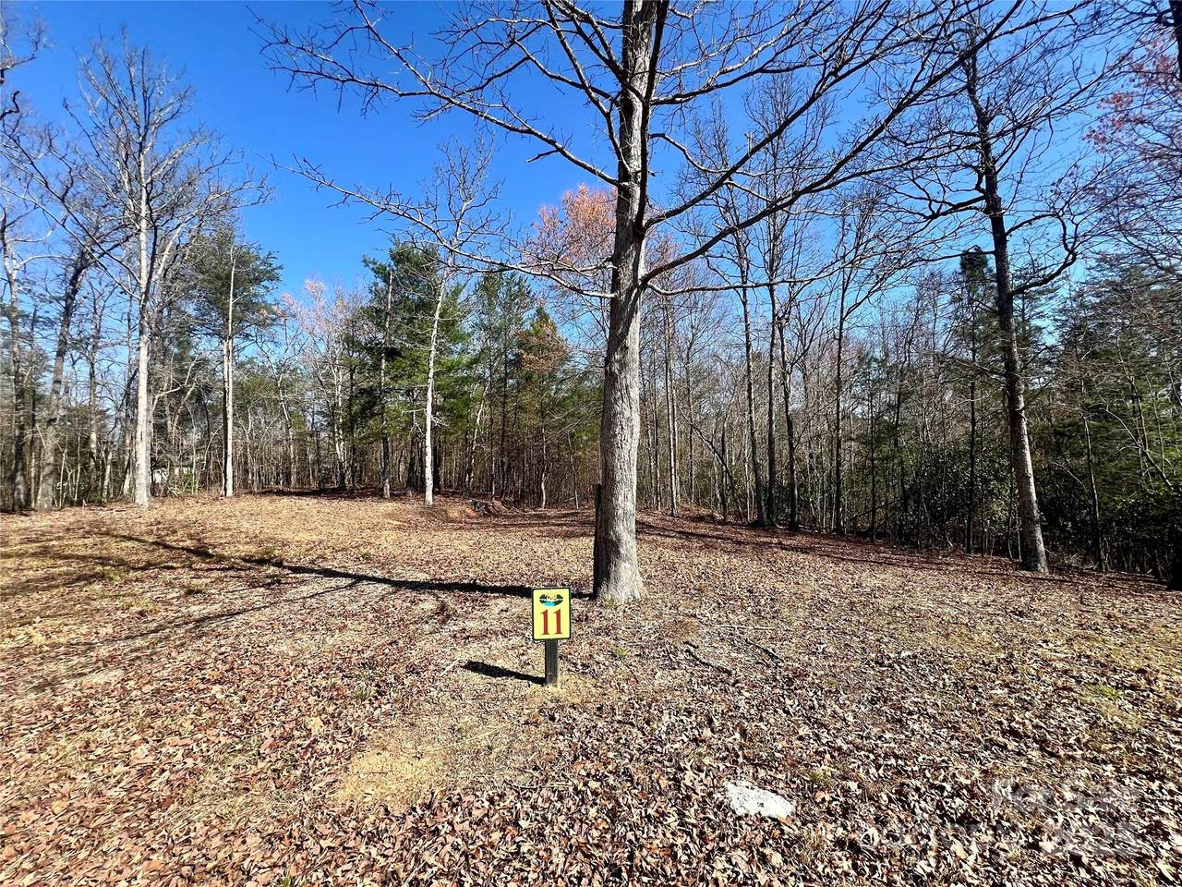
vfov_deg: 89.9
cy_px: 444
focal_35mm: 13
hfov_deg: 106.2
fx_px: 444
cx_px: 591
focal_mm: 1.57
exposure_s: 1/834
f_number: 1.8
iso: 32
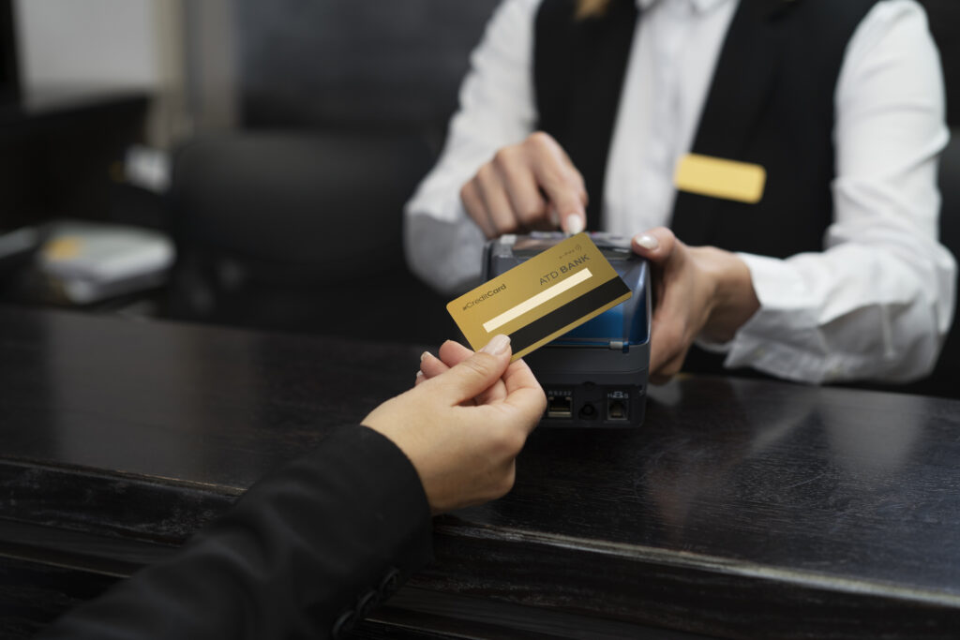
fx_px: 1467
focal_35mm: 55
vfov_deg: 24.6
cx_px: 480
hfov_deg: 36.2
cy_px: 320
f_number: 3.2
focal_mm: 55
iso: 250
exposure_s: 1/125
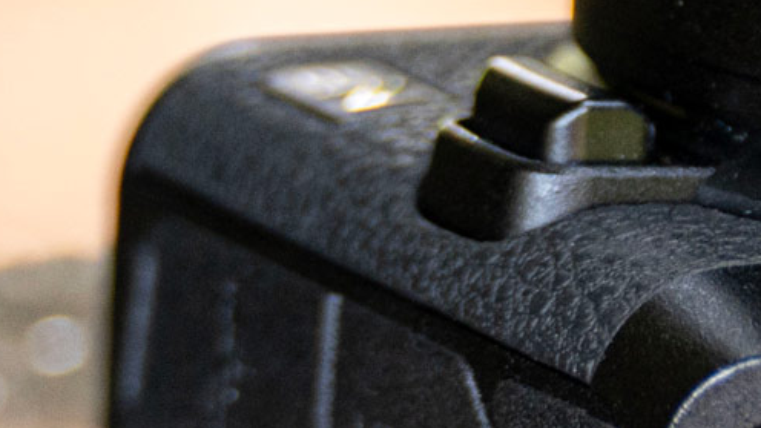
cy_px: 1
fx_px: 18443
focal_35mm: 914
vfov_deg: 1.3
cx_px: 1562
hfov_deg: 2.4
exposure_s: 1/100
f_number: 6.3
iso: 1250
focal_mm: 169
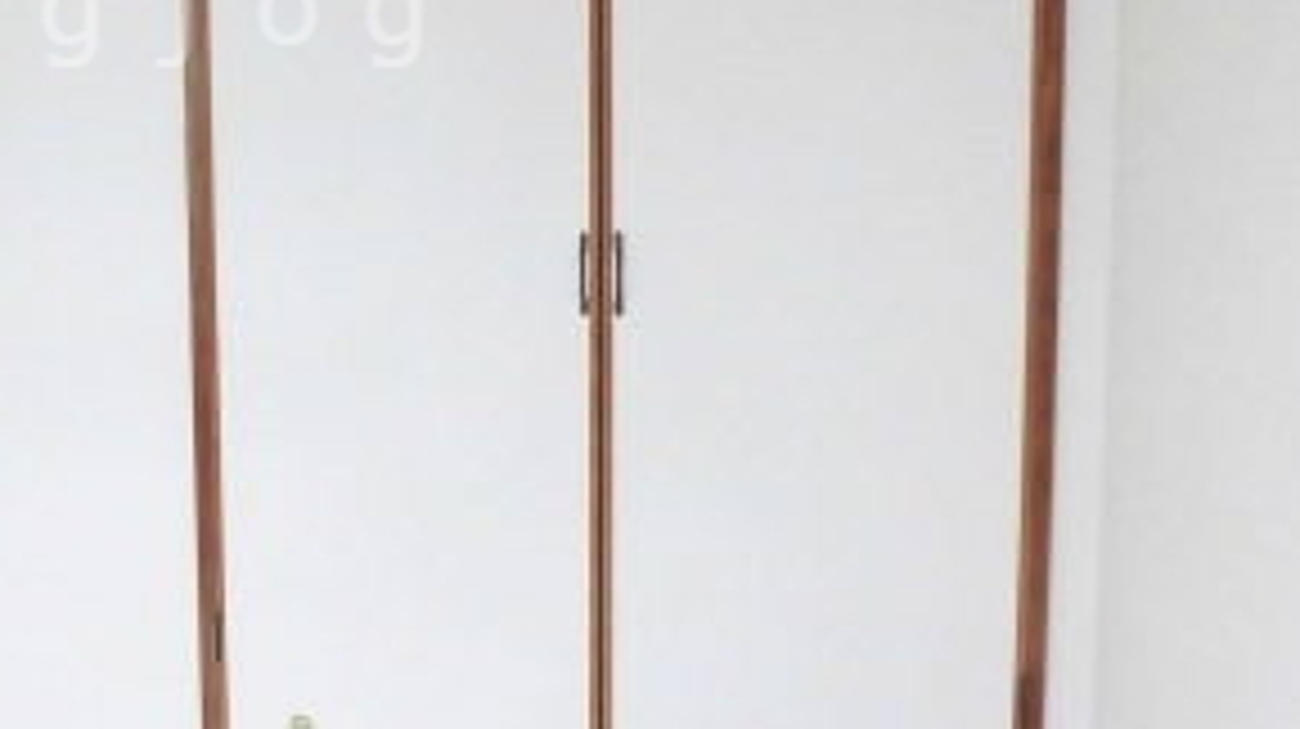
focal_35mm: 58
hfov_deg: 34.1
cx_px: 139
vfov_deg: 20.1
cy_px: 14
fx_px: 1998
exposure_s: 1/80
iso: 100
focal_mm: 4.3
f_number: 3.1
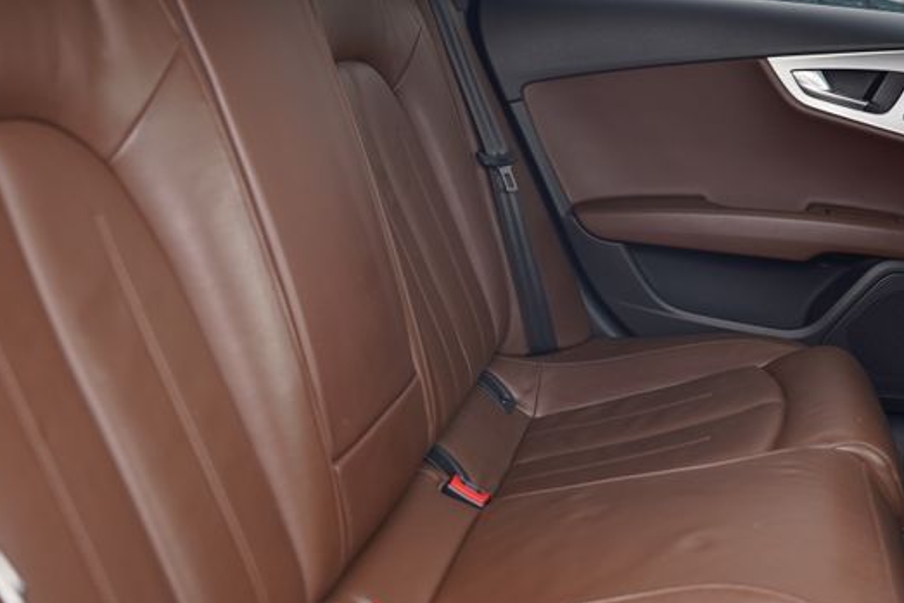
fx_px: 1180
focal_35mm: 47
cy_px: 148
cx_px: 615
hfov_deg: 41.3
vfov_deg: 28.2
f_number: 2.8
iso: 125
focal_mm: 24
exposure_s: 1/30
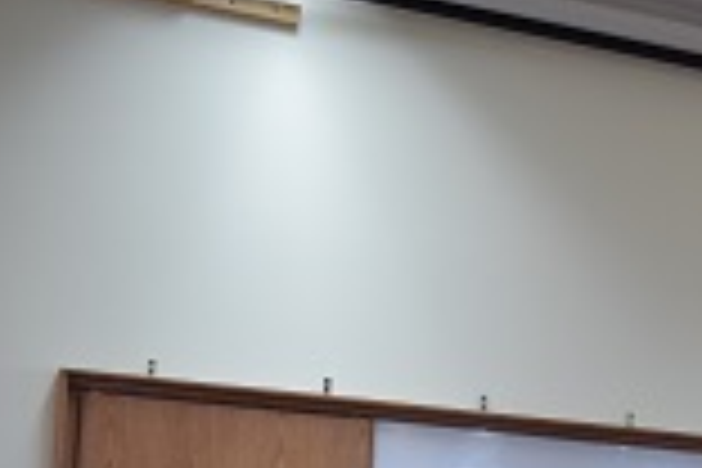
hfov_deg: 21.3
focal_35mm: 90
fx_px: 1755
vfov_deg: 14.5
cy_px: 623
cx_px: 794
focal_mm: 22
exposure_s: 1/80
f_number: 4.5
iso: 400
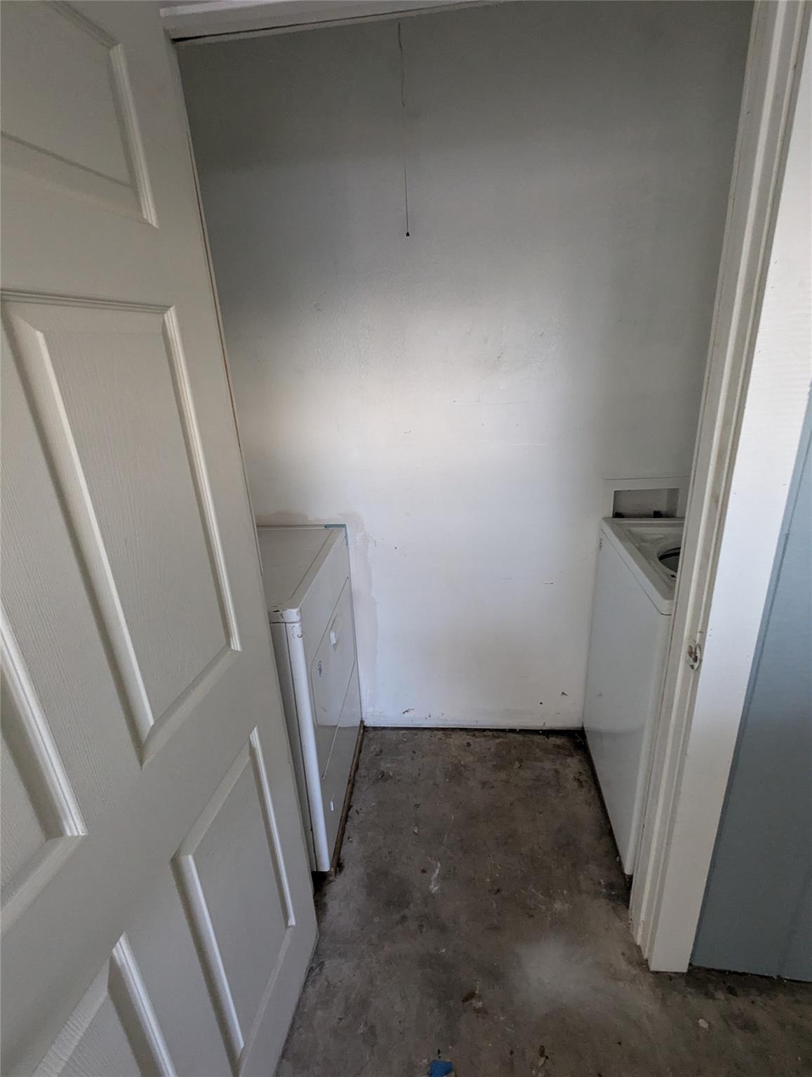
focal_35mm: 16
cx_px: 406
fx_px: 499
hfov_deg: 78.3
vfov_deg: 94.4
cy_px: 538
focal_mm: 2.35
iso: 406
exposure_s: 1/143
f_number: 2.2
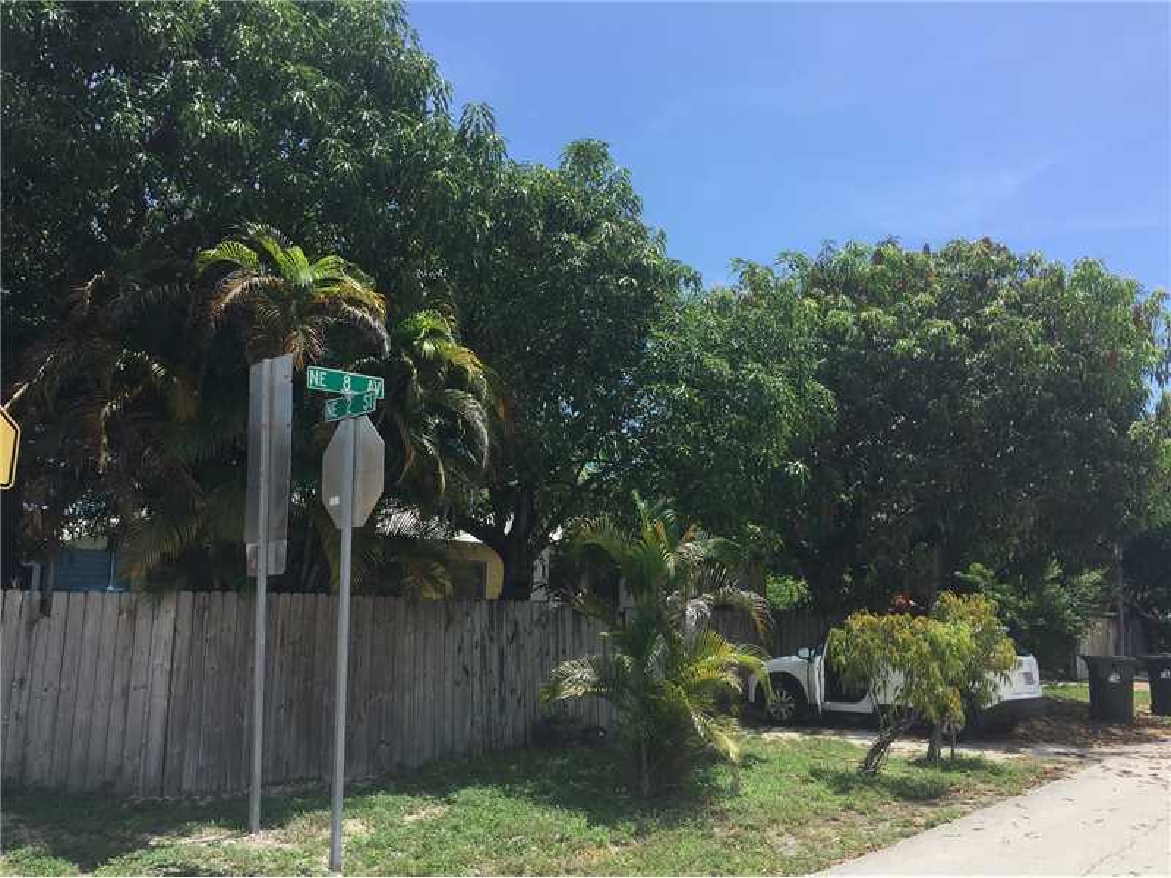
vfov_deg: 48.2
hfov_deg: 61.7
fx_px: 981
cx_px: 586
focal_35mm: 29
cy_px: 439
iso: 32
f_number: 2.2
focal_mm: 4.15
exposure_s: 1/1364
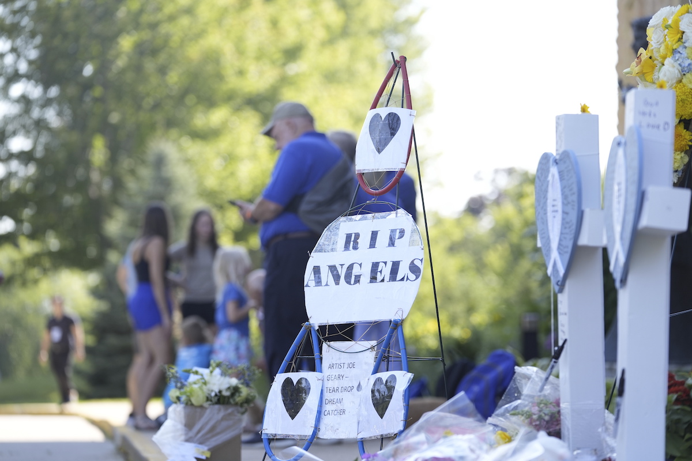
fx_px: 2441
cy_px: 230
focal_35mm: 127
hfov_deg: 16.1
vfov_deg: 10.8
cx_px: 346
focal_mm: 127
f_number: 3.2
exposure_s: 1/1000
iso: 400
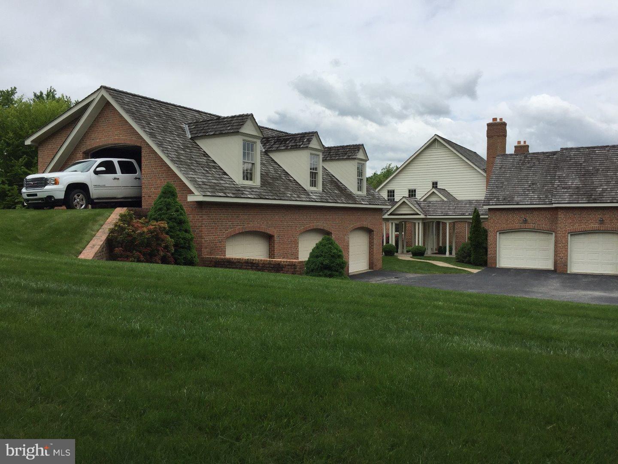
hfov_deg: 61.7
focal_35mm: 29
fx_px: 518
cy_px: 232
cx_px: 309
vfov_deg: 48.2
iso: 32
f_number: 2.2
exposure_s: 1/3597
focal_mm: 4.15
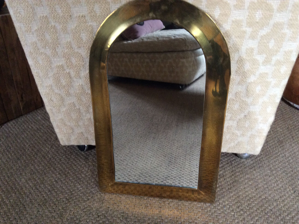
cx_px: 150
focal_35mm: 32
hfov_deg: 56.9
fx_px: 276
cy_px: 112
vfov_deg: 44.1
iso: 160
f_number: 2.4
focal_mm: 3.3
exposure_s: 1/25
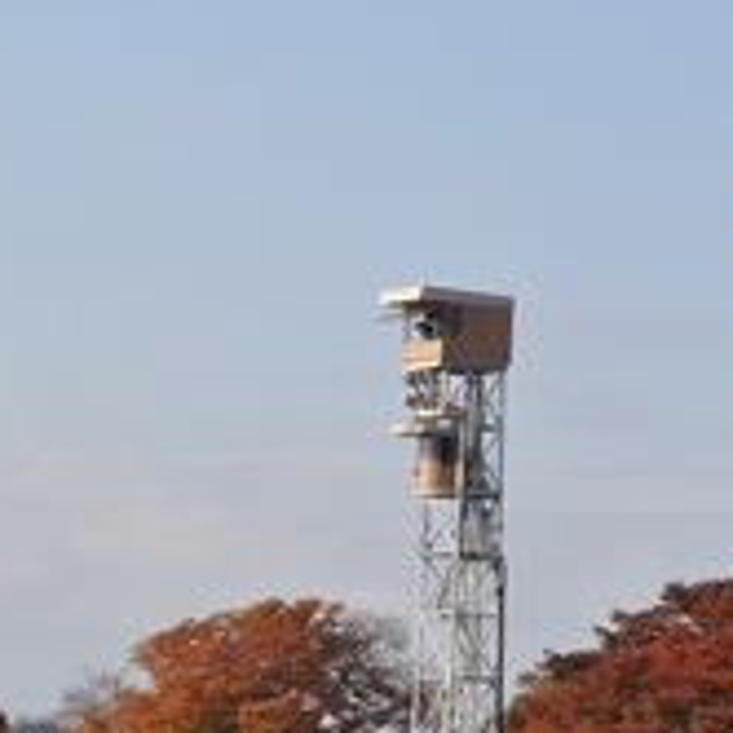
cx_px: 261
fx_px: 5127
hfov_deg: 8.2
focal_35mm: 214
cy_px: 497
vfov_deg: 8.2
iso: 500
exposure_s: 1/500
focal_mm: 70
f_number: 11
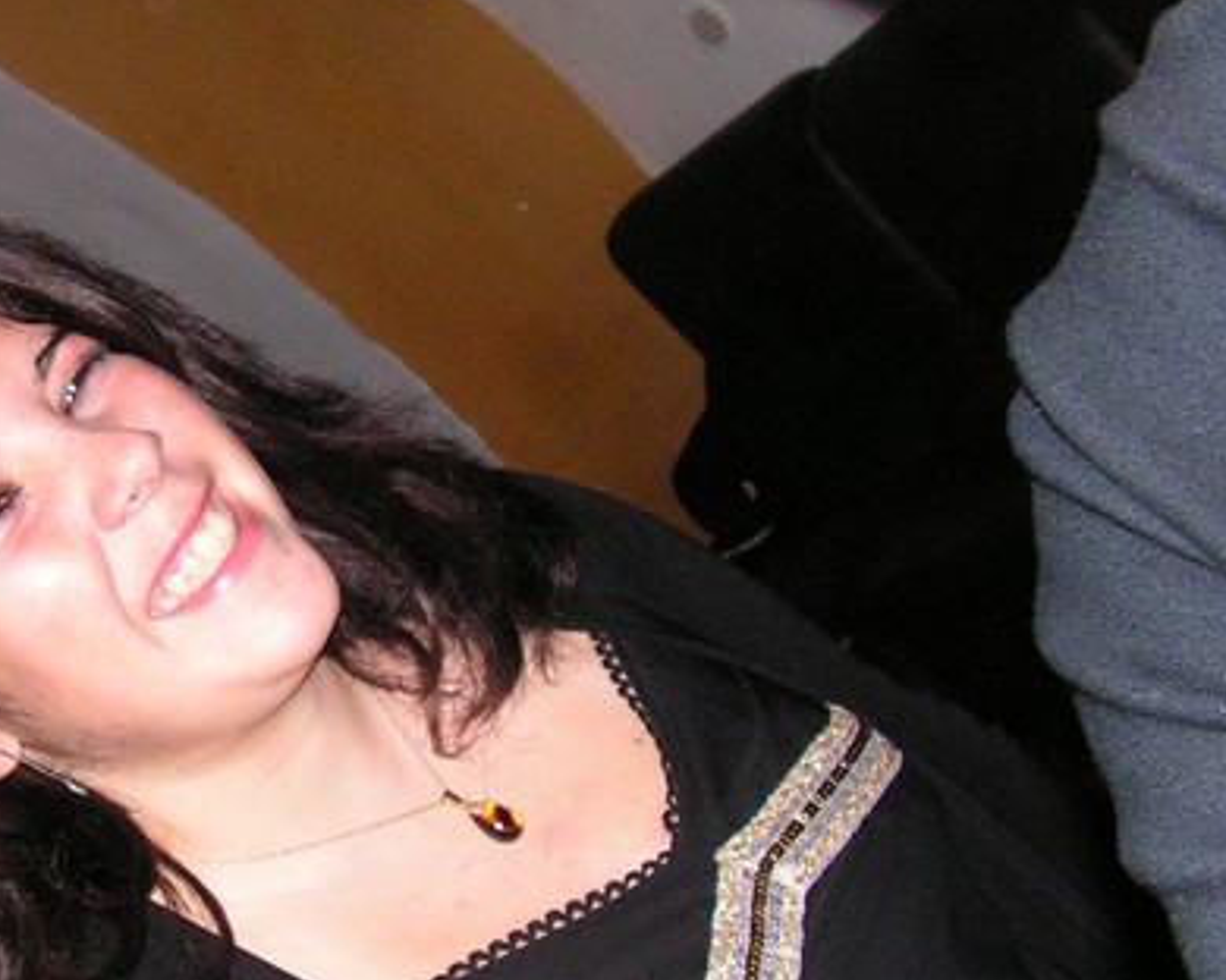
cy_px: 575
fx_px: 2613
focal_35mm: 72
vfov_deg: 21.2
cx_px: 176
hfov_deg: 25.8
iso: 200
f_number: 3.2
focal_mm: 6
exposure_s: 1/40
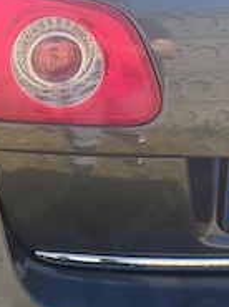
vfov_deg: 36.4
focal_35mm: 52
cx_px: 66
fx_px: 460
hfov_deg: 27.7
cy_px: 98
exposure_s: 1/137
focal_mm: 6.14
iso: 50
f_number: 1.65
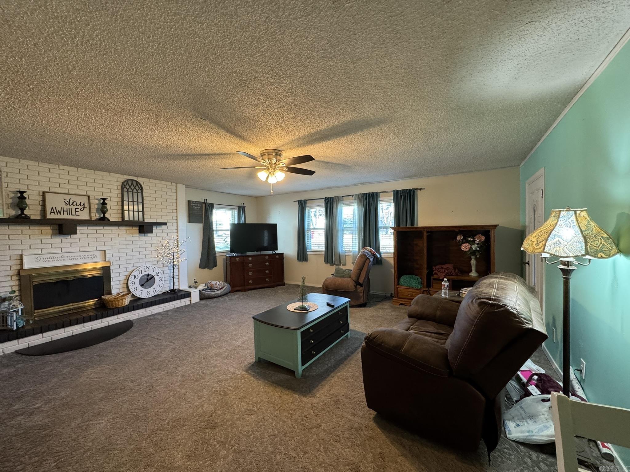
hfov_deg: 102.1
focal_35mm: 14
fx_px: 255
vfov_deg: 85.7
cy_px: 236
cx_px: 315
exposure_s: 1/60
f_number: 2.2
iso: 250
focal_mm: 2.22
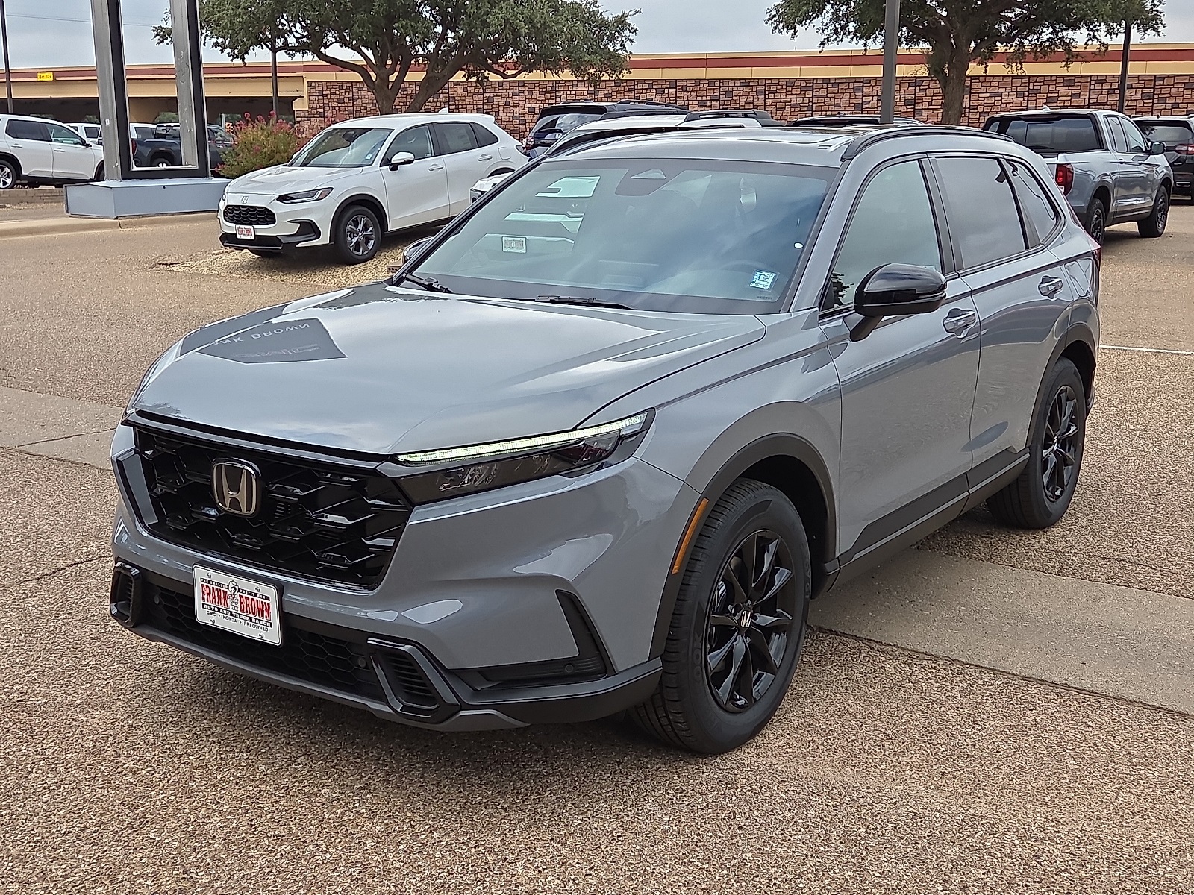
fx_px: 1345
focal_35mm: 39
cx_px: 597
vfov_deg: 36.8
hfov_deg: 47.9
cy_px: 448
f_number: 1.8
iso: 25
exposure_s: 1/370
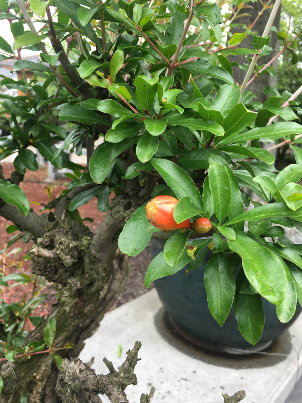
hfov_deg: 48.2
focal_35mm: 29
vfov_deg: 61.7
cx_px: 151
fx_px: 337
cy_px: 202
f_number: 2.2
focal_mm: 4.15
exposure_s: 1/100
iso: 25
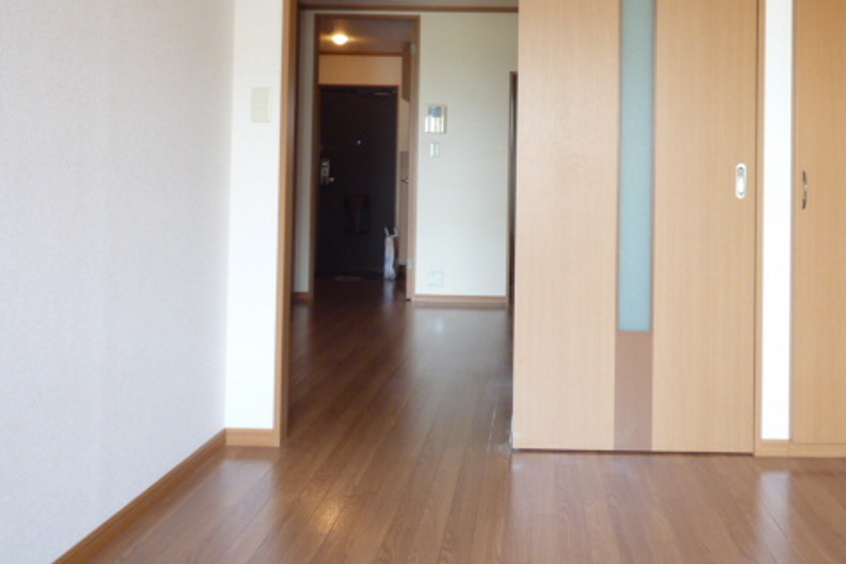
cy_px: 171
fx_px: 823
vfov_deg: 37.3
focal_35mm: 35
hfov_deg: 54.0
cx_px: 515
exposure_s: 1/30
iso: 200
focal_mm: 4.4
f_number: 2.8
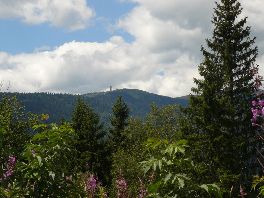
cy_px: 99
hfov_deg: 18.0
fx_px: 831
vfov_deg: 13.6
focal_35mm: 109
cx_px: 132
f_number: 6.3
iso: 100
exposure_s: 1/400
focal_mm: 18.2
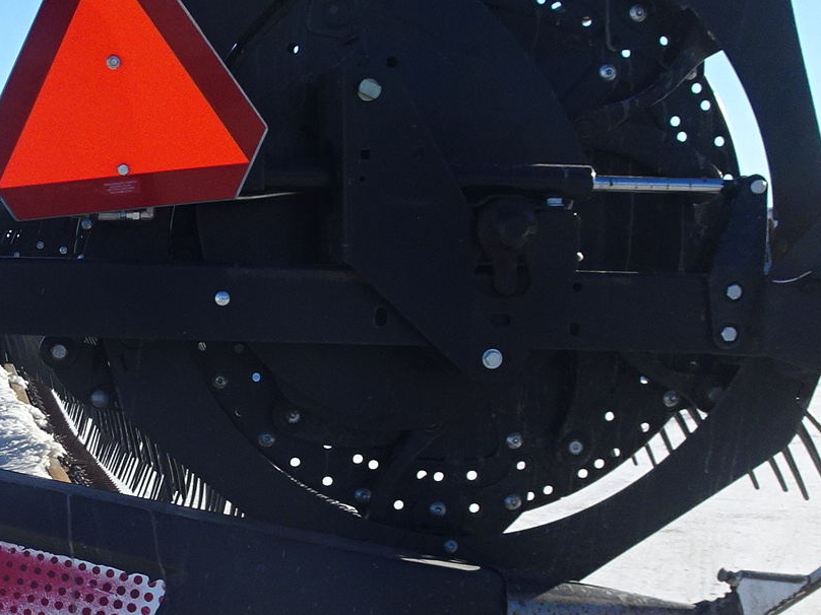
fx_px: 1826
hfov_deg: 24.0
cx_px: -45
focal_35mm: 77
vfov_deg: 18.9
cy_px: 500
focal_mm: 4.1
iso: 80
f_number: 3.5
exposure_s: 1/1000
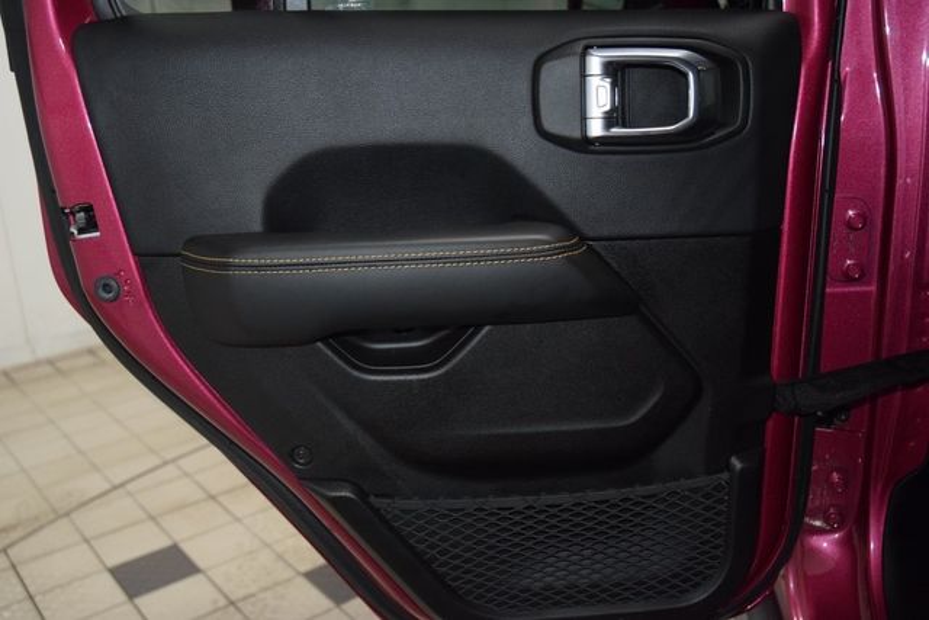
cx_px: 464
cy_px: 310
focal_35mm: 36
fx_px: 929
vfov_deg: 36.9
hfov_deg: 53.1
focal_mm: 24
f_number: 3.8
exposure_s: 1/125
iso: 1800
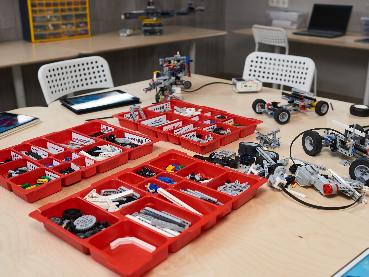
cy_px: 138
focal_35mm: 38
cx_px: 200
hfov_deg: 48.9
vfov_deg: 37.7
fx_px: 405
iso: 640
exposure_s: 1/160
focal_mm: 35
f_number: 4.5
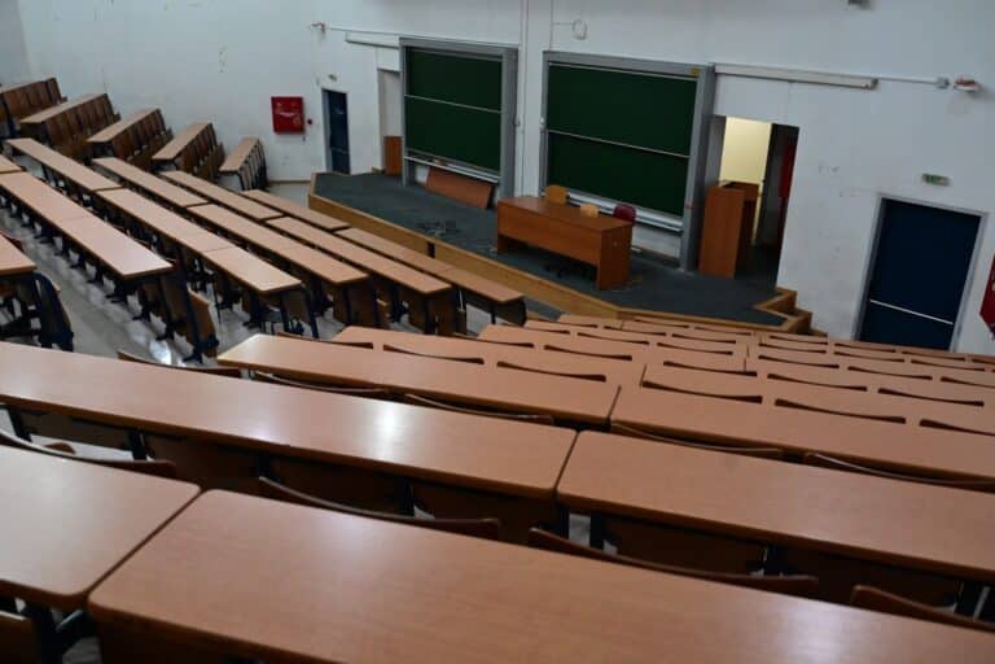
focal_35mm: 30
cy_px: 332
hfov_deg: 61.1
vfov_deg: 43.0
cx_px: 498
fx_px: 843
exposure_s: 1/320
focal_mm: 30.5
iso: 8000
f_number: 4
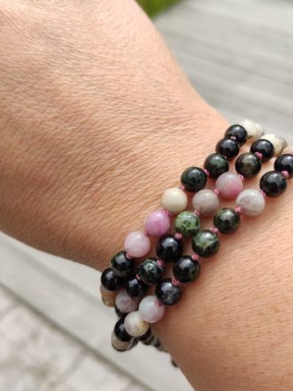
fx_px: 350
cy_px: 200
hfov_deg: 45.3
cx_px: 164
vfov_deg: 58.4
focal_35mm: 31
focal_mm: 4.77
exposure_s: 1/831
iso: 112
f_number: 1.75
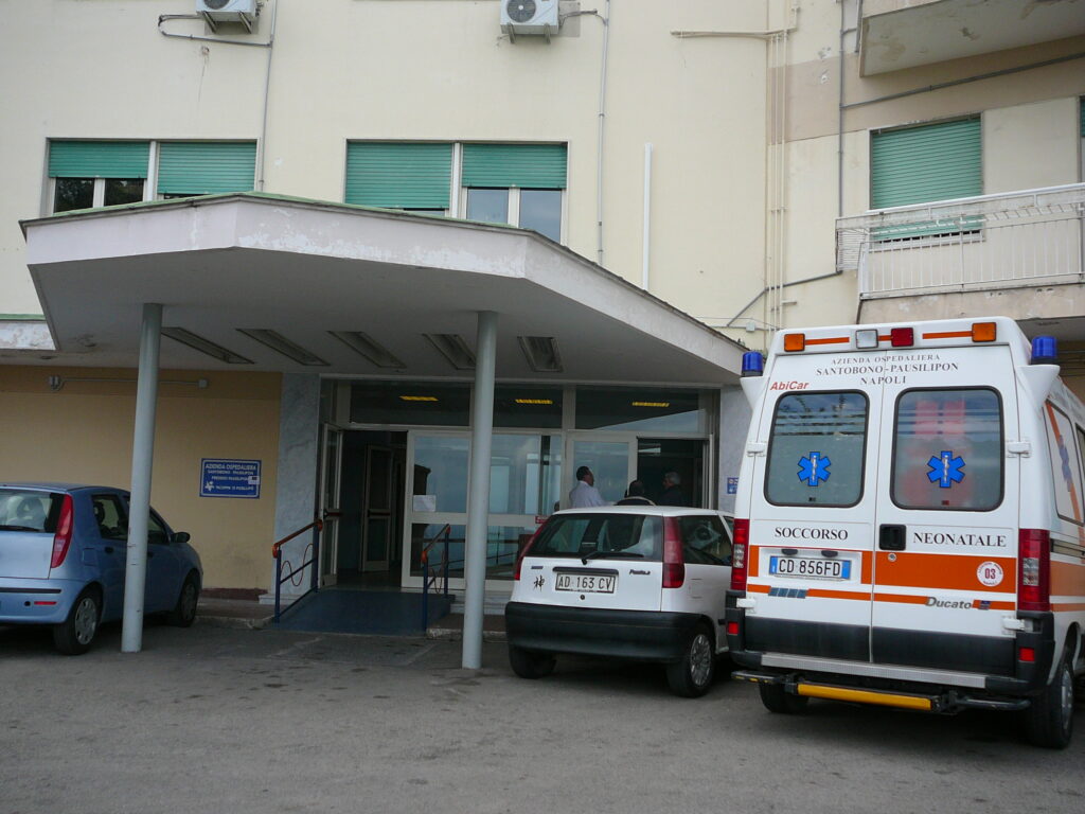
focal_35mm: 35
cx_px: 542
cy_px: 407
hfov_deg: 52.6
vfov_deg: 40.7
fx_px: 1097
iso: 80
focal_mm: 5.2
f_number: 2.8
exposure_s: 1/640
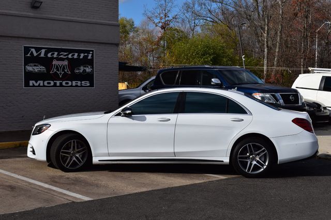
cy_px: 110
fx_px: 524
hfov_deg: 35.1
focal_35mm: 57
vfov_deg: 23.8
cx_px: 166
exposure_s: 1/500
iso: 200
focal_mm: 38
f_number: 11
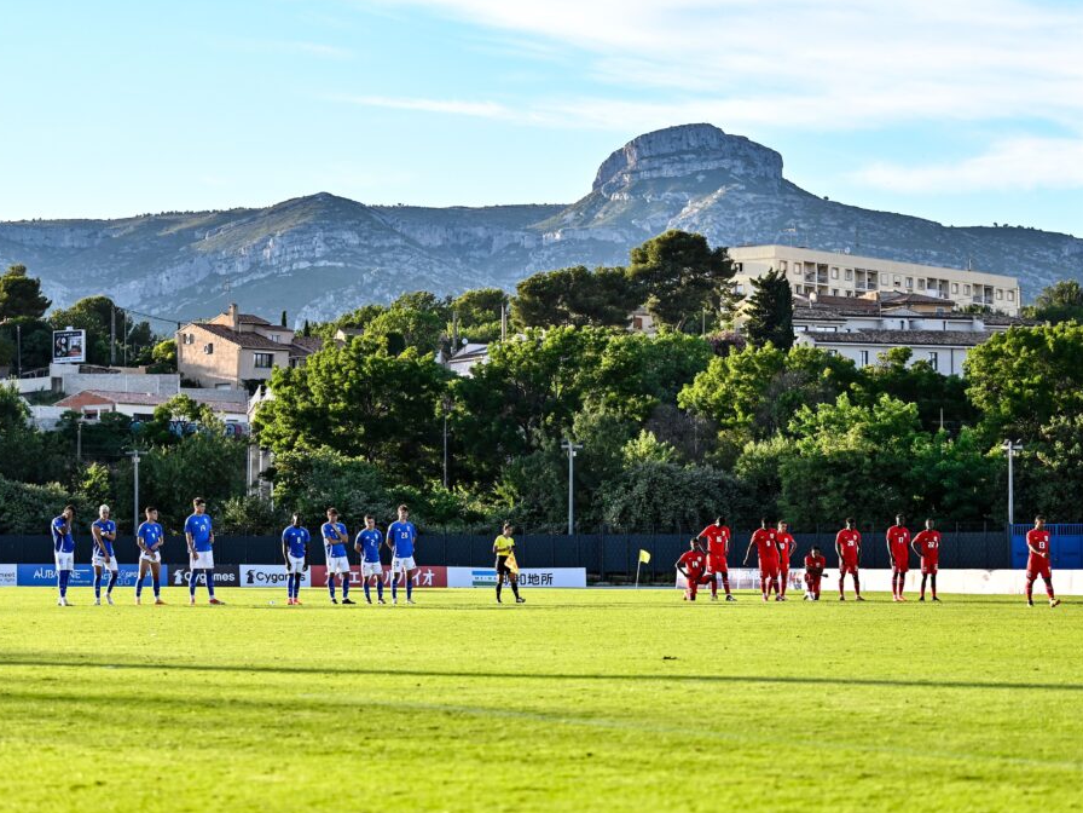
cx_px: 545
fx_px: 2816
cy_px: 408
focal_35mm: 90
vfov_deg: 16.4
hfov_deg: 21.8
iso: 640
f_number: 2.8
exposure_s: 1/4000
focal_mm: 82
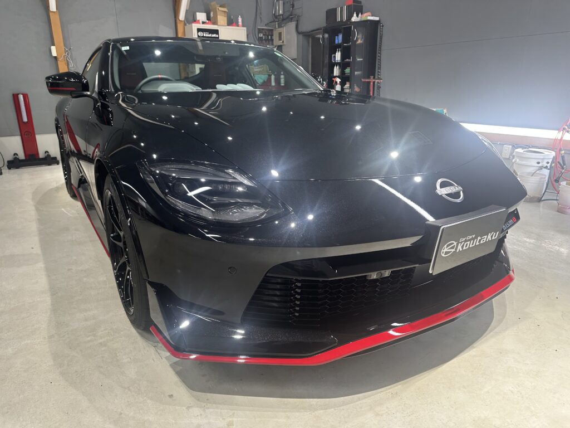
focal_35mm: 24
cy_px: 214
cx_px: 285
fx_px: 395
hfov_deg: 71.6
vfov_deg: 56.8
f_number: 1.78
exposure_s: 1/60
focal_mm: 6.86
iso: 125
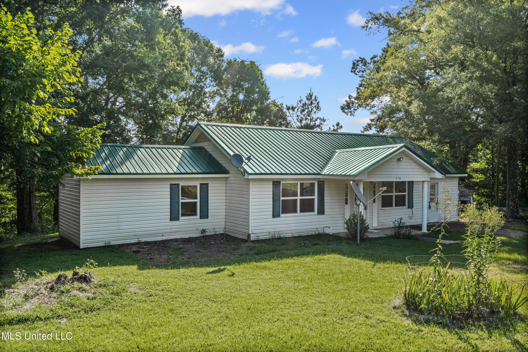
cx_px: 264
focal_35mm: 30
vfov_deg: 43.6
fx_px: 440
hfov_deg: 61.9
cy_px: 176
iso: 800
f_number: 9.5
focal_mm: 30
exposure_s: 1/500
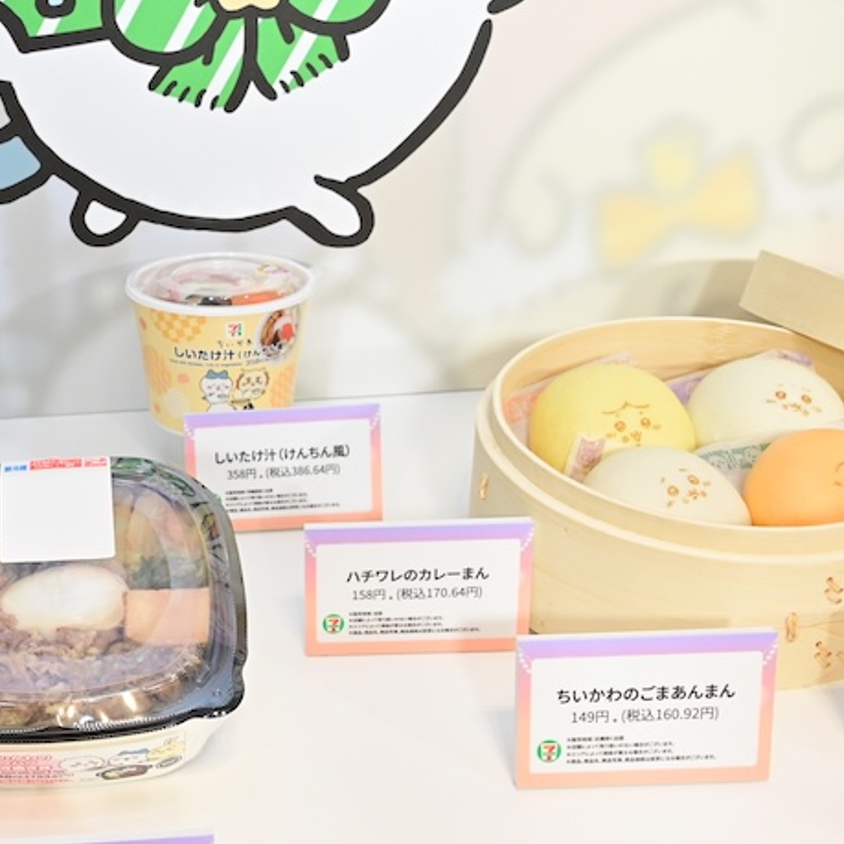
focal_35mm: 63
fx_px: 1738
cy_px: 554
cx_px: 132
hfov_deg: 26.6
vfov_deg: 27.2
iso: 6400
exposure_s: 1/160
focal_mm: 34
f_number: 11
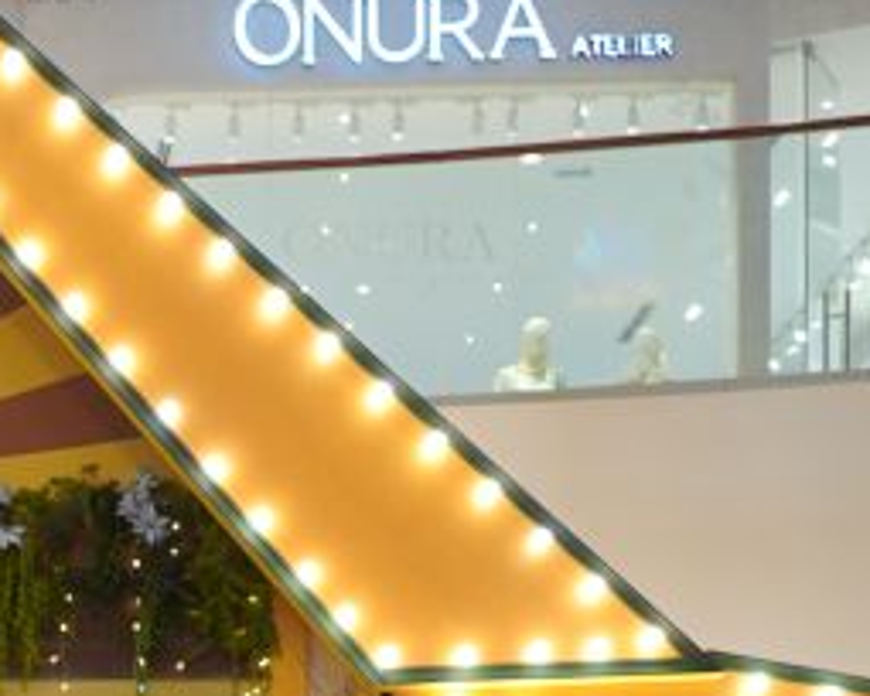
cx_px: -368
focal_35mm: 128
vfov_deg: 11.4
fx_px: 3296
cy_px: 1174
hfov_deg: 14.2
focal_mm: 28
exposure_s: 1/160
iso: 1000
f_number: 4
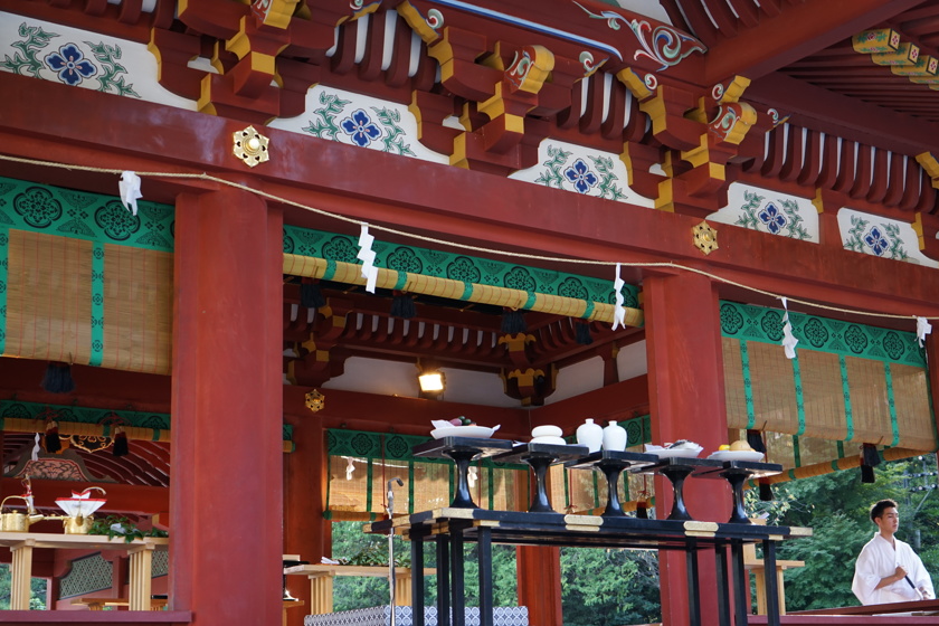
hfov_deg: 39.6
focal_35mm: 50
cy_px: 373
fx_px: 1304
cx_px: 483
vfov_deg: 26.9
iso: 500
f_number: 4
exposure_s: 1/160
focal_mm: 41
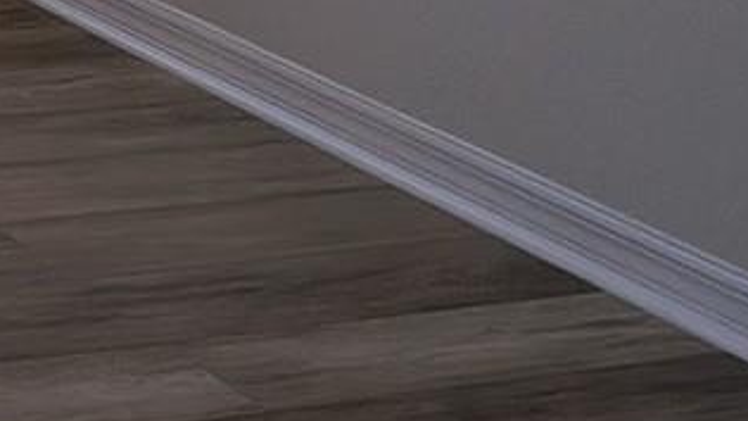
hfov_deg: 13.7
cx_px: -743
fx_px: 2637
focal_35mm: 133
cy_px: -787
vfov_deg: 8.0
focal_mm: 4.53
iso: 42
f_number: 1.7
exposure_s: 1/2342
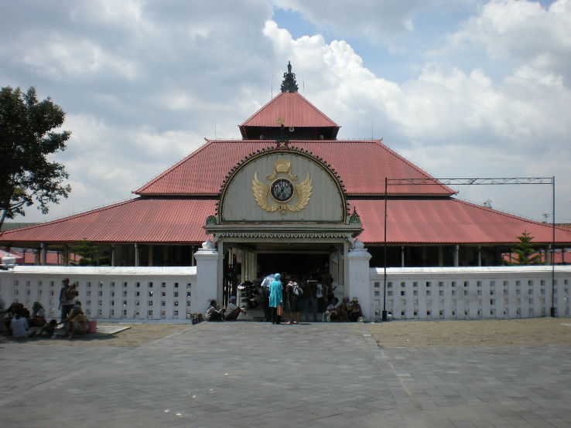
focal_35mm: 38
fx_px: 627
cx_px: 286
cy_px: 214
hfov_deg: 49.0
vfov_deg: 37.7
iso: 64
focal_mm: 6.3
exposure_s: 1/538
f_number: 4.6
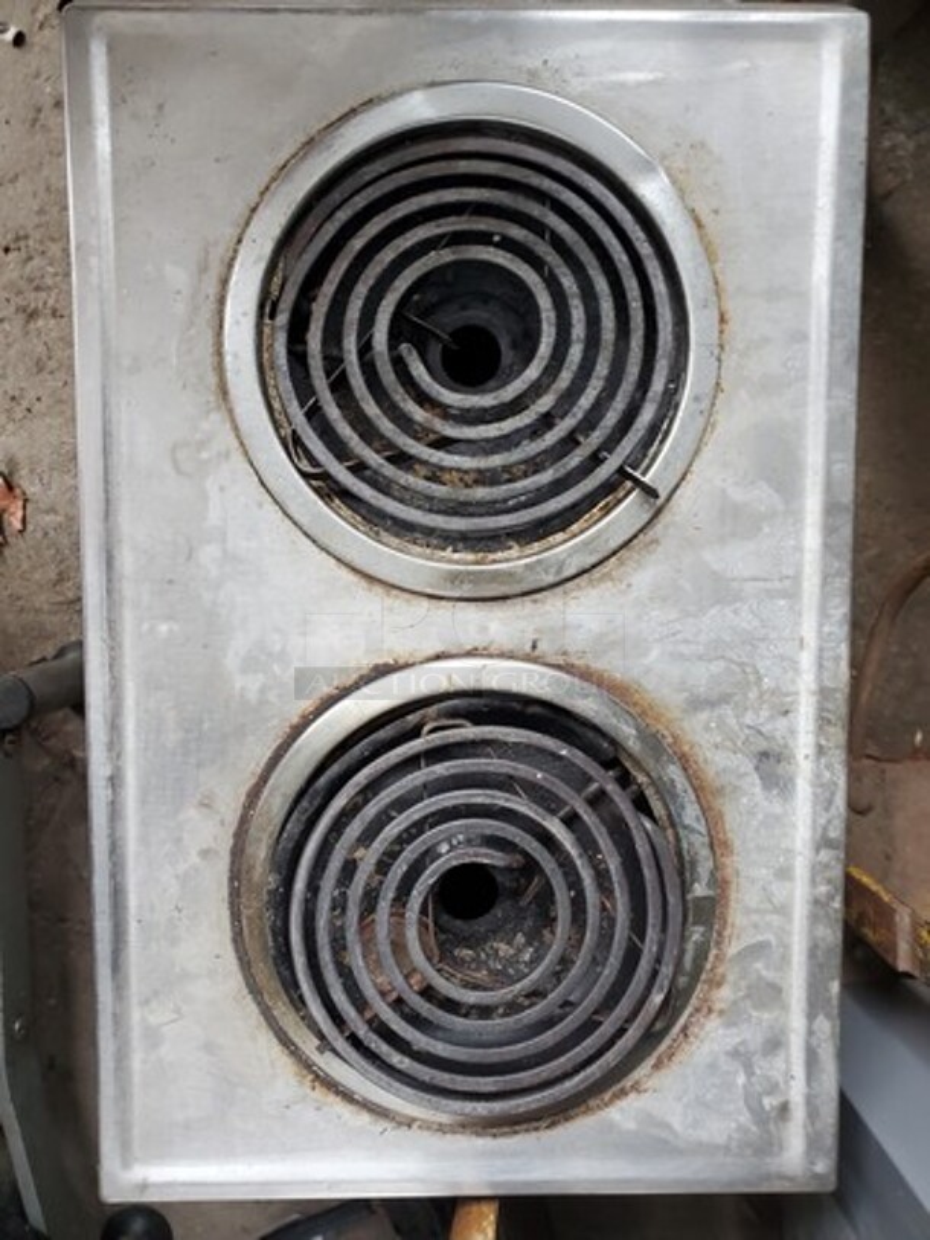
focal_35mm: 26
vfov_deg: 67.3
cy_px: 620
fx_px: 931
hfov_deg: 53.1
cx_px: 465
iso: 250
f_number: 2.4
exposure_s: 1/40
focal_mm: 4.3
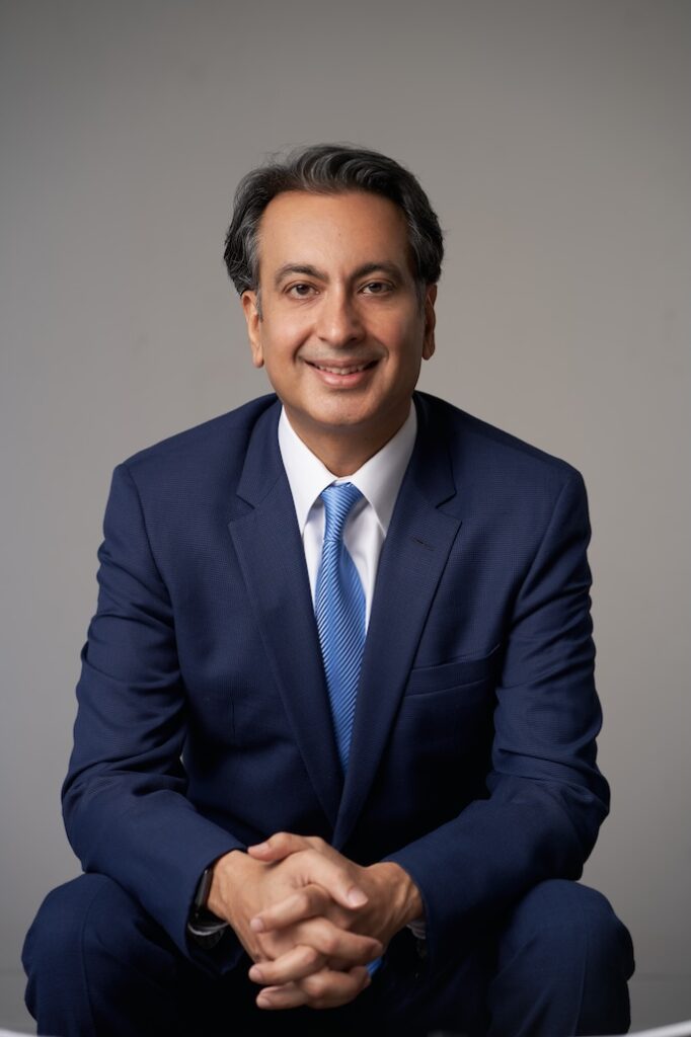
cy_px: 518
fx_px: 2449
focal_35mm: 85
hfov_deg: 16.1
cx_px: 346
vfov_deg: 23.9
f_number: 4
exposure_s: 1/250
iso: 50
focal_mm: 85
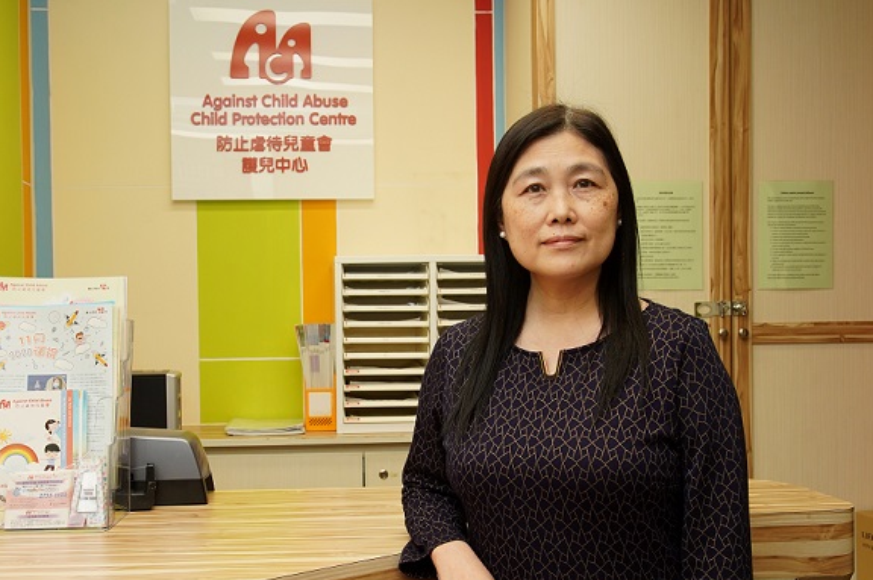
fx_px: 969
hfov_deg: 48.2
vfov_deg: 33.3
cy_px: 335
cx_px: 346
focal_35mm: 40
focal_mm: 32
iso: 800
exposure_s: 1/100
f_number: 7.1
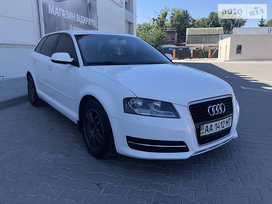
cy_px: 102
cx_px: 136
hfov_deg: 63.4
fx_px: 220
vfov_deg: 49.7
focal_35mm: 28
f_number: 1.8
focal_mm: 4
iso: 20
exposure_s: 1/716
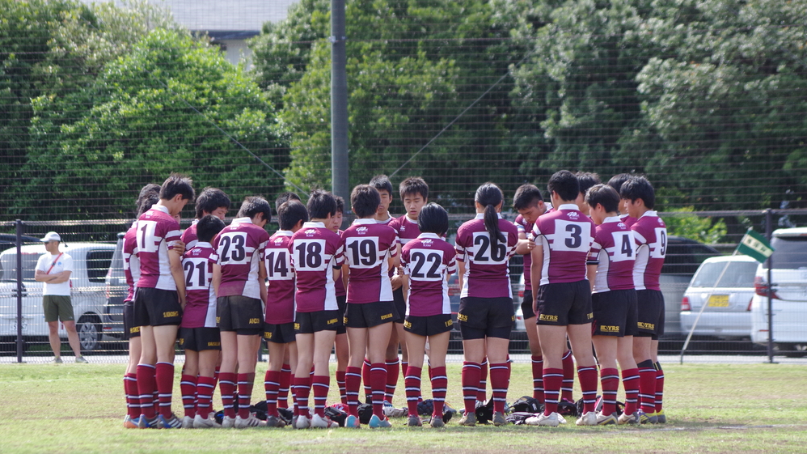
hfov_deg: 6.5
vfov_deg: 3.7
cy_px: 249
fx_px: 7060
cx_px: 404
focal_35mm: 330
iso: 800
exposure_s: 1/640
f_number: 7.1
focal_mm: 210
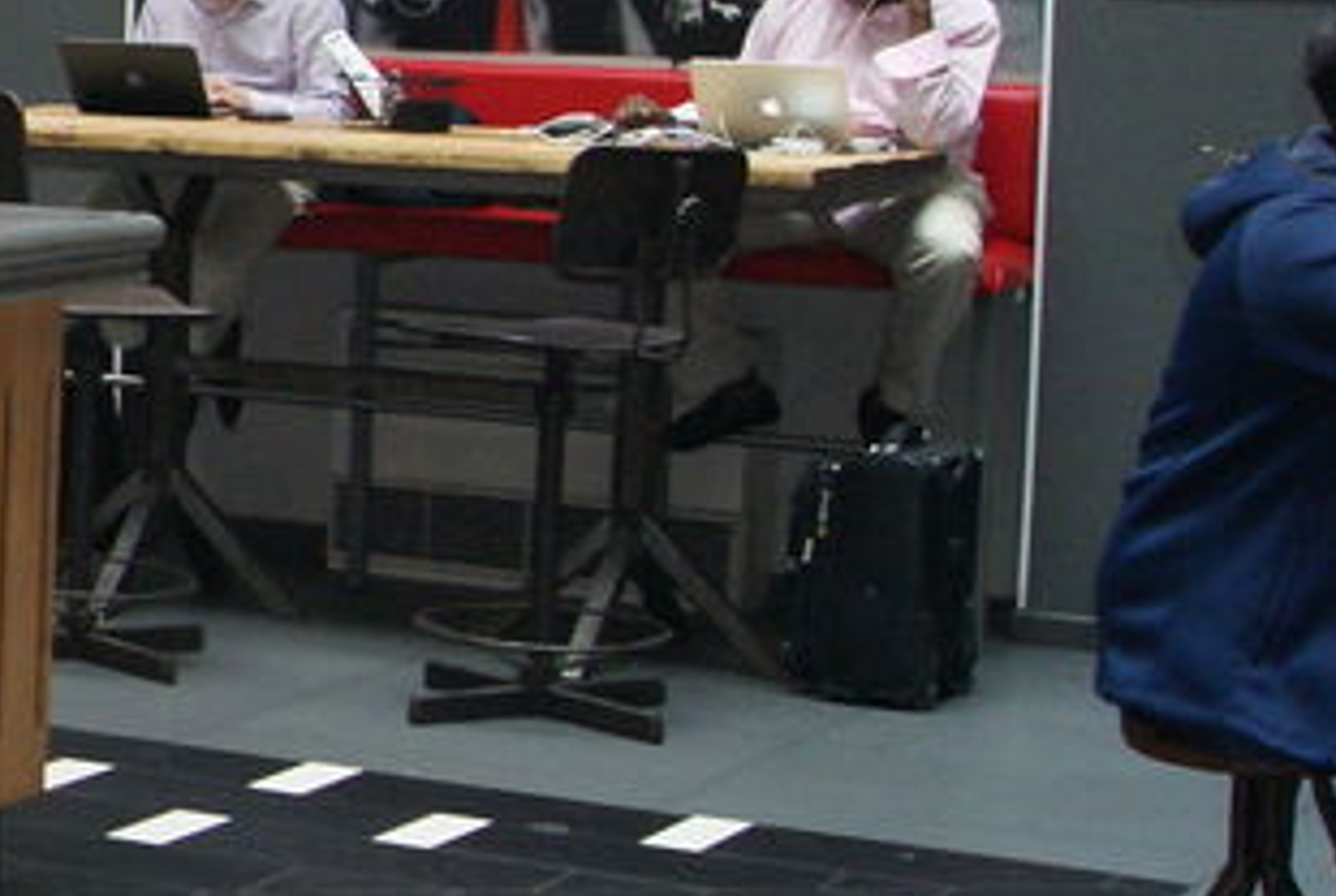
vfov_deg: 11.7
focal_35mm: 117
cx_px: -1500
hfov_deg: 14.1
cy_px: 99
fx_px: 4350
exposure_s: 1/60
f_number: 5.6
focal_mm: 18
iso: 400
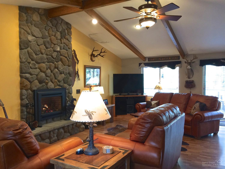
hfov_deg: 61.7
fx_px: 188
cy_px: 84
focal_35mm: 29
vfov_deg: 48.2
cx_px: 112
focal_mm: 4.15
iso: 100
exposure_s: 1/30
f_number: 2.2
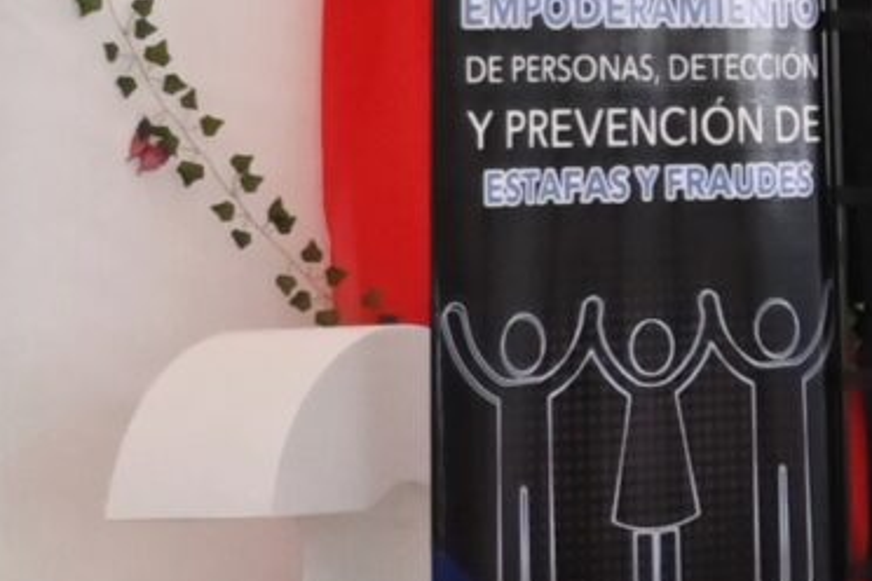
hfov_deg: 7.5
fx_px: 6007
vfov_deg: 5.5
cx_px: 2382
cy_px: 479
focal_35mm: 248
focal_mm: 24
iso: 1000
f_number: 3.8
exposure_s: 1/125
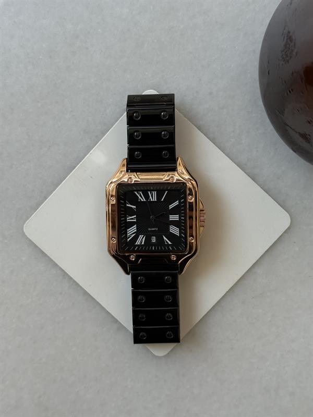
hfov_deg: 30.3
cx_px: 156
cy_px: 208
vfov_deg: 39.7
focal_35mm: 48
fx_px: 579
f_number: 1.78
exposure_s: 1/583
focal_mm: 6.76
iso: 100
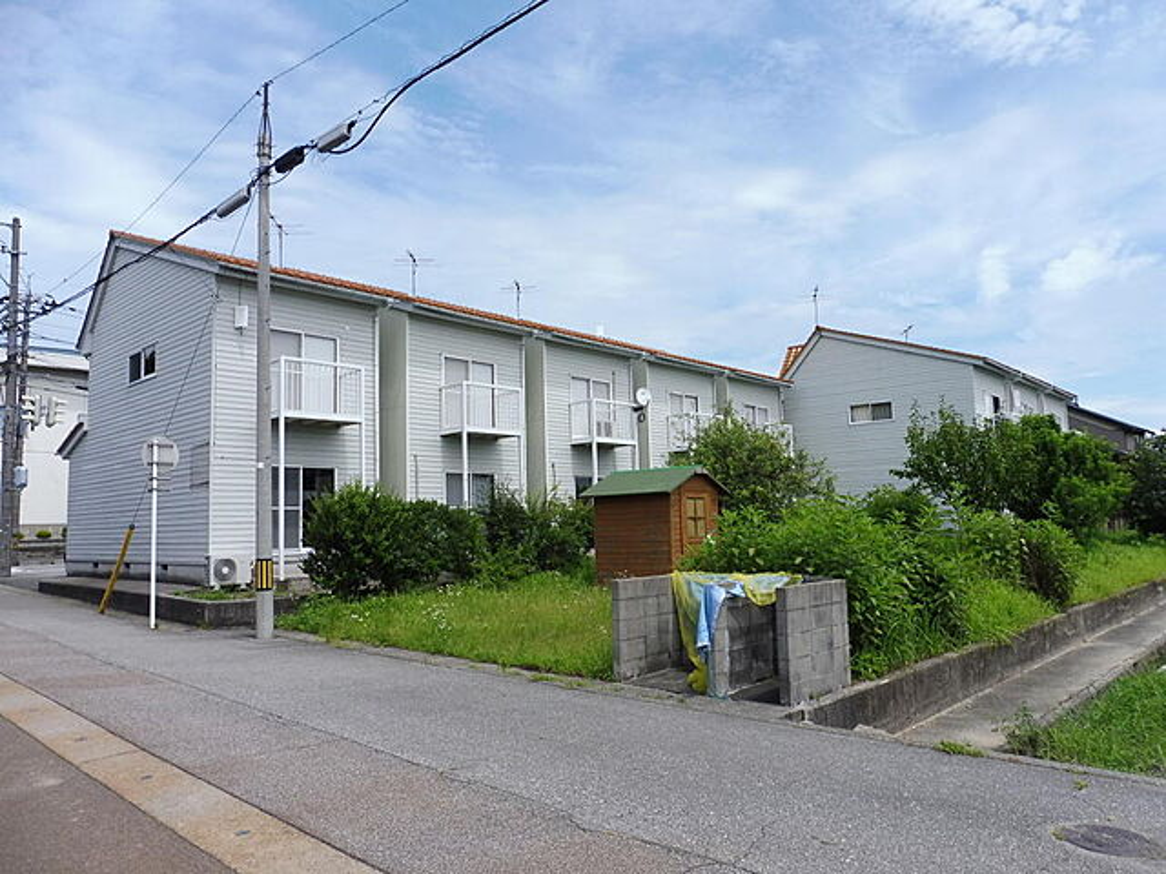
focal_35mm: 24
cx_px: 583
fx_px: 808
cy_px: 437
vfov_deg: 56.8
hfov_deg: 71.6
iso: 100
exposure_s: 1/1300
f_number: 4
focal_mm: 4.3
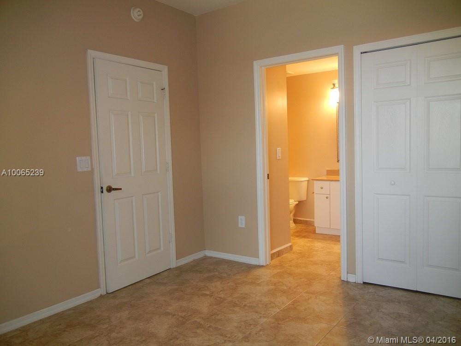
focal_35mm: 30
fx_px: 400
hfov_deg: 60.0
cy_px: 173
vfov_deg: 46.8
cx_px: 230
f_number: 3.5
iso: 200
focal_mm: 5.4
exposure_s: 1/30
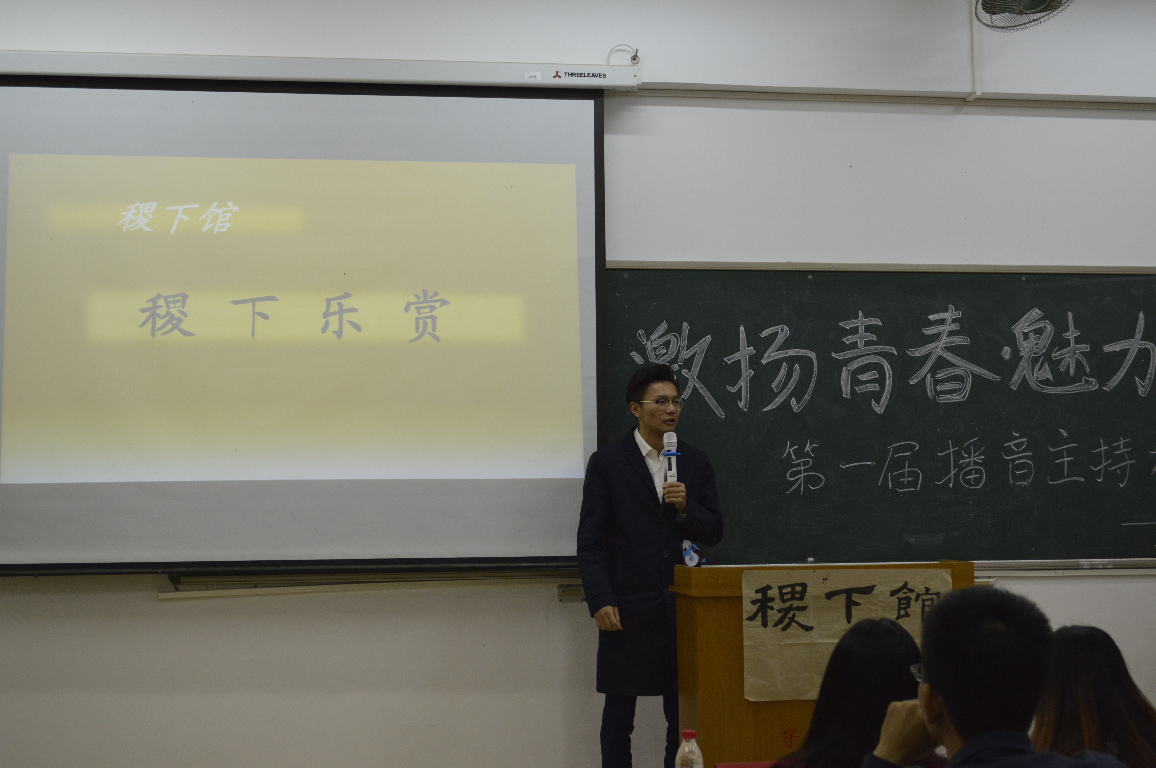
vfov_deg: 23.7
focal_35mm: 57
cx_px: 578
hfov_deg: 35.1
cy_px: 384
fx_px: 1829
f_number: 5
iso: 1000
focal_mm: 38
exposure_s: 1/60
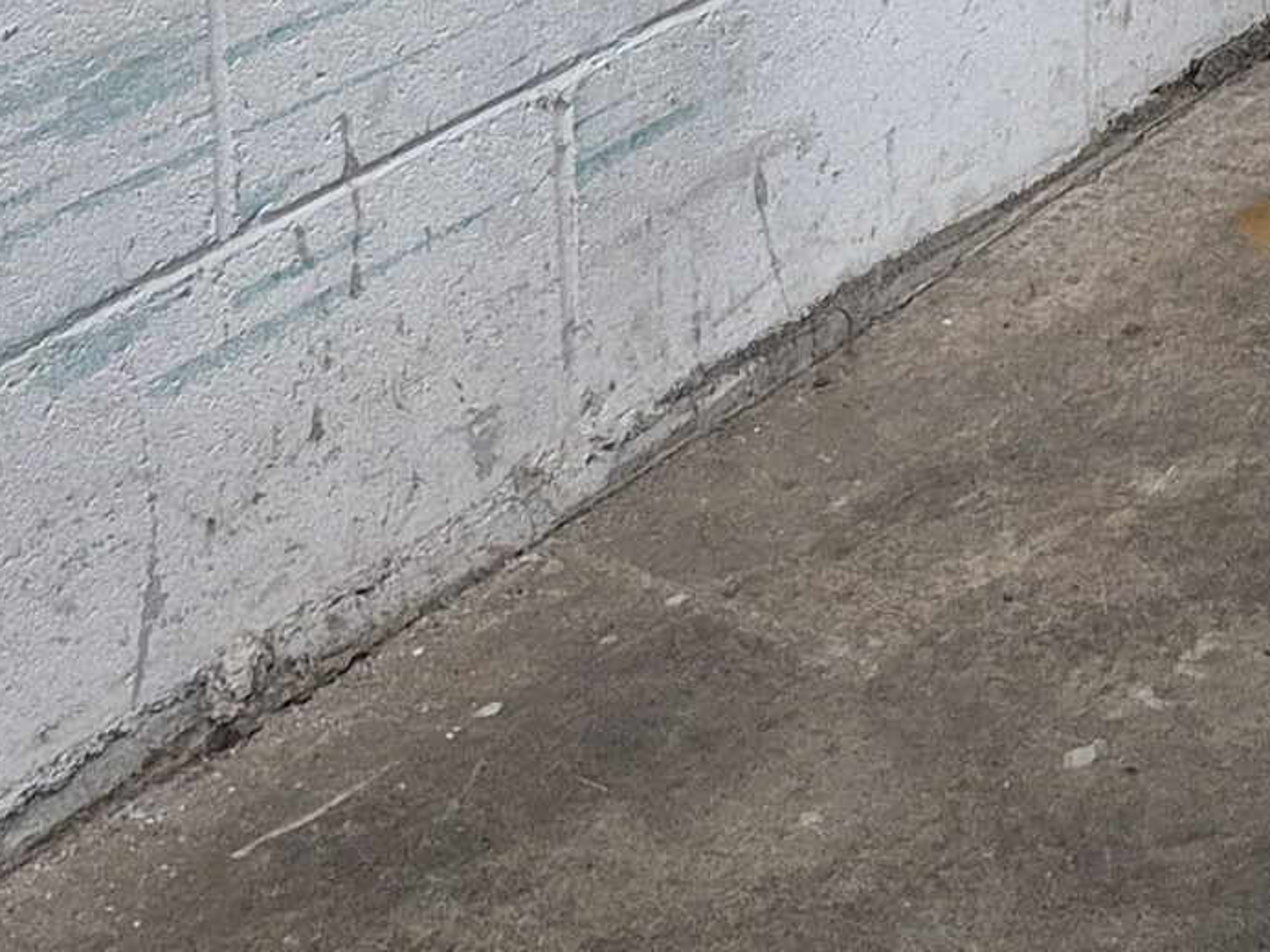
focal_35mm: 133
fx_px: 4880
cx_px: 1899
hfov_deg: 13.9
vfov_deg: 10.3
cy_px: -963
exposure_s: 1/120
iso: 250
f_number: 1.8
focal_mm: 5.4
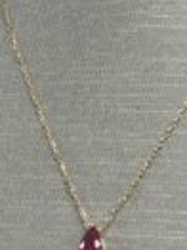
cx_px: 97
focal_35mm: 205
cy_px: 118
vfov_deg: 9.7
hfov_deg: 7.2
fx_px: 1479
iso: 50
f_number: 1.78
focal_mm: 6.76
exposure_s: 1/120
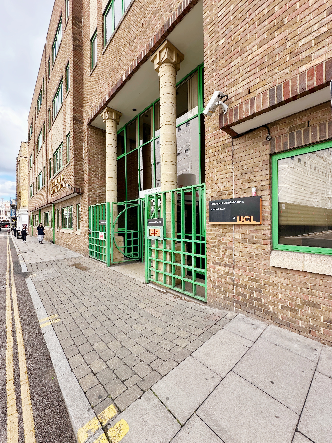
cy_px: 222
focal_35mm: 14
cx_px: 166
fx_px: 179
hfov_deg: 85.7
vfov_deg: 102.1
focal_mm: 2.22
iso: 40
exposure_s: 1/416
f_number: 2.2
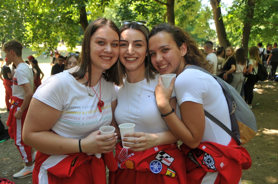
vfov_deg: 43.5
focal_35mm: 30
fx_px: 231
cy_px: 92
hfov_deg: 62.0
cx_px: 139
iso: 200
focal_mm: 20
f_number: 5.6
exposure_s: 1/60
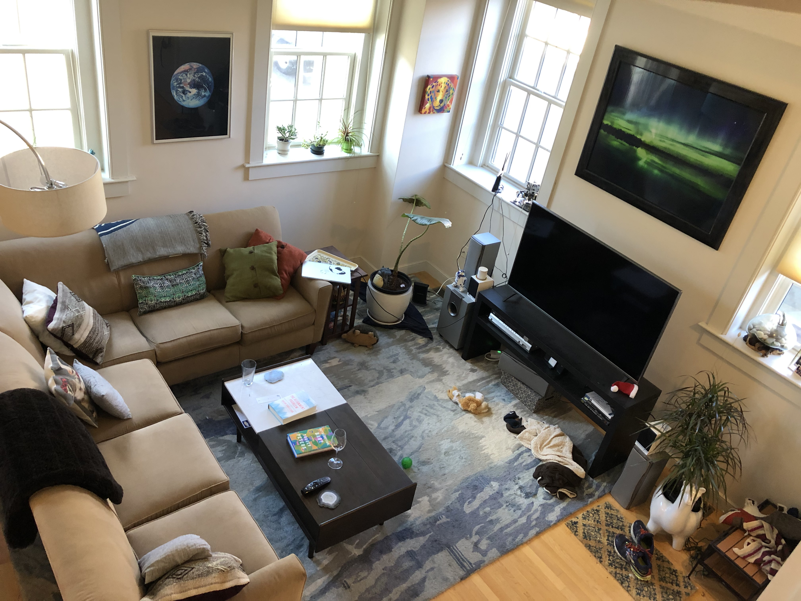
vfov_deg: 49.7
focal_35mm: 28
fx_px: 648
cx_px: 400
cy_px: 300
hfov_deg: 63.4
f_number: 1.8
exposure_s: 1/15
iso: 64
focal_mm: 3.99
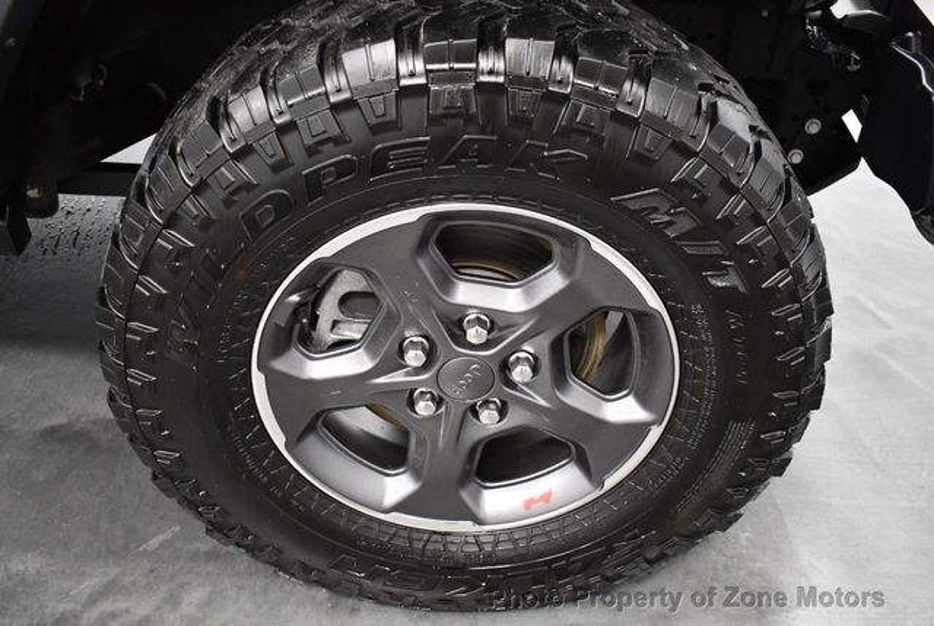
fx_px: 936
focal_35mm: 36
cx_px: 467
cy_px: 313
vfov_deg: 37.0
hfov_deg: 53.1
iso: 3200
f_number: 3.5
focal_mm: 18
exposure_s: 1/125
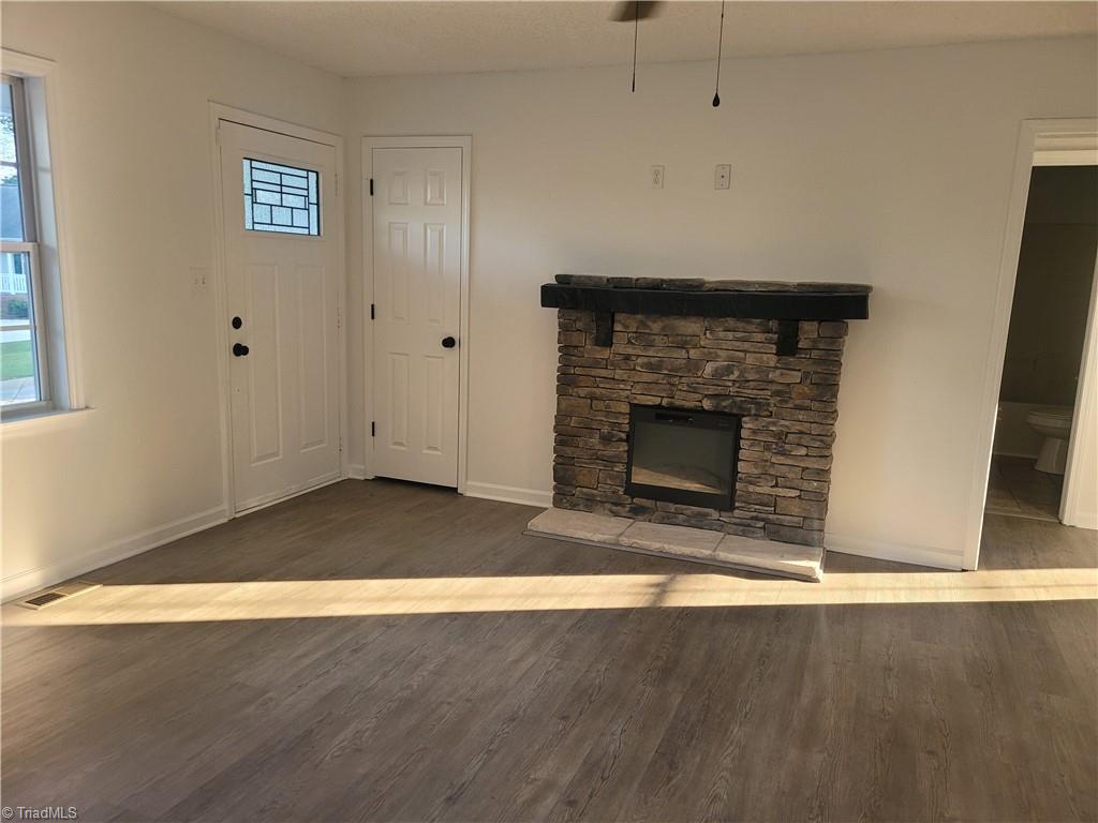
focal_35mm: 26
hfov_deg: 67.3
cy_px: 412
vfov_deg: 53.1
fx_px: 825
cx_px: 549
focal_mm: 5.4
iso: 160
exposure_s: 1/120
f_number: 1.8
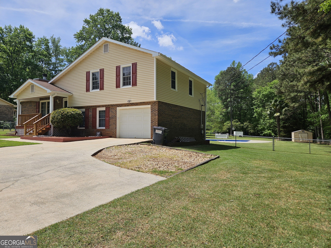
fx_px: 220
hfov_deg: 73.9
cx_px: 166
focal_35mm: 23
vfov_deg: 58.9
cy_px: 124
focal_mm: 5.4
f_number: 1.8
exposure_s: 1/2186
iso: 25
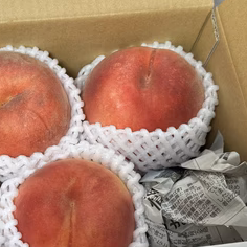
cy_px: 150
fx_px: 581
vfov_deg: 23.9
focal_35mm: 72
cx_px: 43
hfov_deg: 23.6
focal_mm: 6.76
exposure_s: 1/75
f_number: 1.78
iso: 80
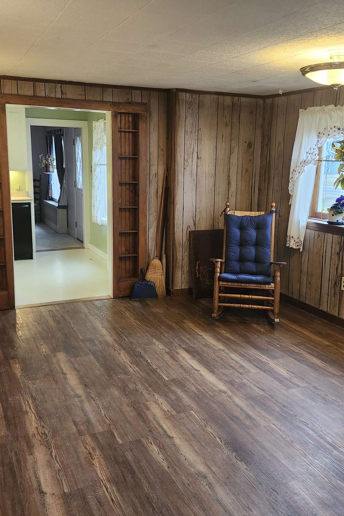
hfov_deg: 41.1
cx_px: 182
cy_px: 258
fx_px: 459
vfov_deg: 58.7
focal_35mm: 32
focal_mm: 5.54
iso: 500
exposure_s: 1/120
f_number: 1.8
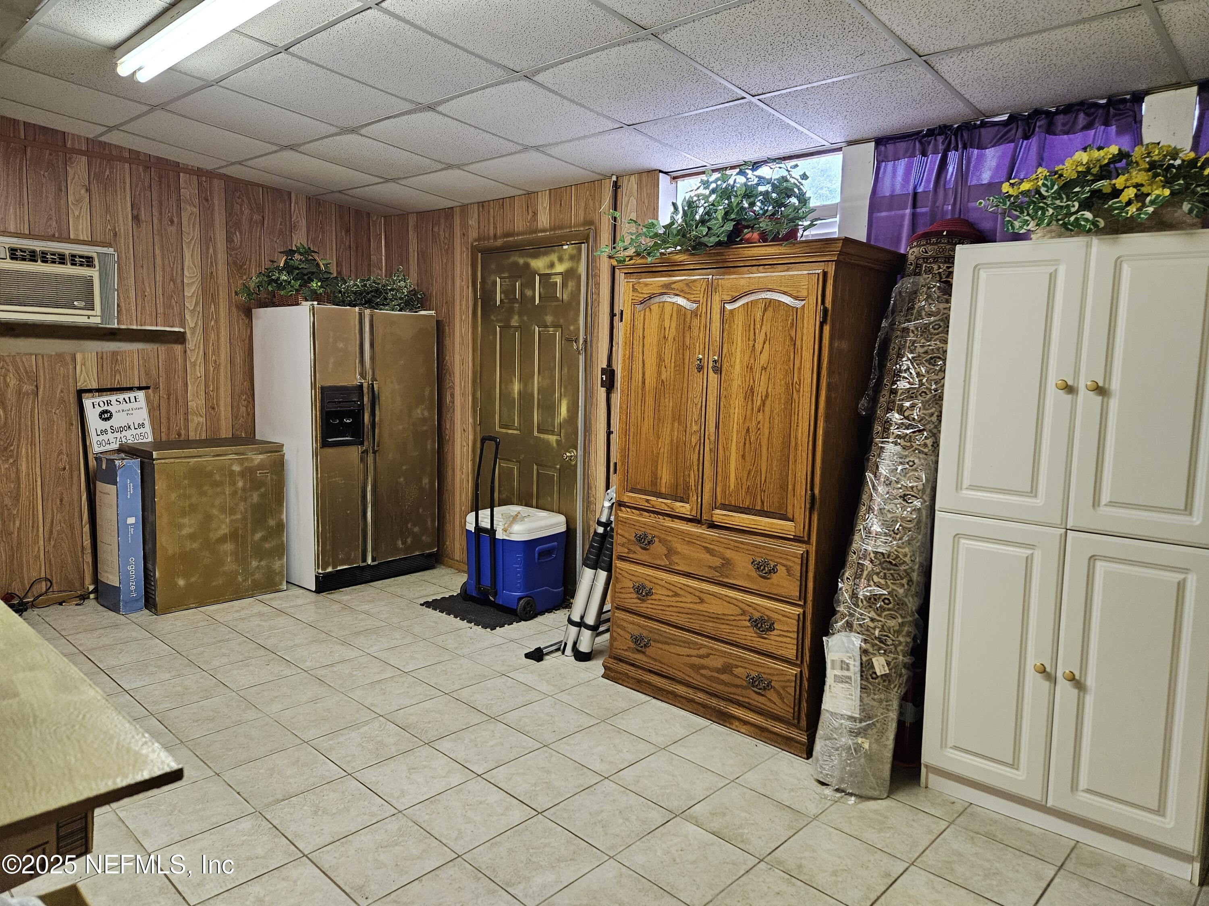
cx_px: 604
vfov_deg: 58.9
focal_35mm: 23
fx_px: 803
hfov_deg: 73.9
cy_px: 453
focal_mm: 5.4
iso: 500
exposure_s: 1/120
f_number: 1.8
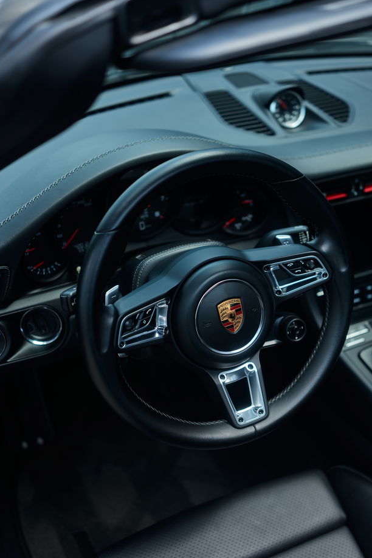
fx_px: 837
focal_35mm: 54
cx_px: 229
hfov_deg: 25.0
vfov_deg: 36.9
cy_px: 285
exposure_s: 1/200
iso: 100
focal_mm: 43
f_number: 2
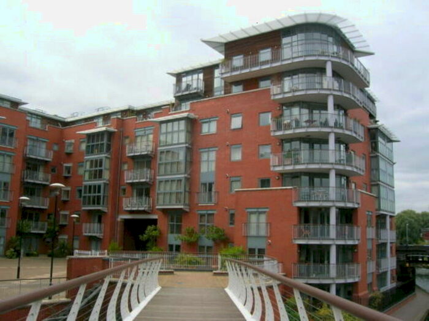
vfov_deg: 41.7
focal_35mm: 34
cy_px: 160
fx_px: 421
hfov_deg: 54.0
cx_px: 214
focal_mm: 5.7
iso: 50
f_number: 4.9
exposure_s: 1/148
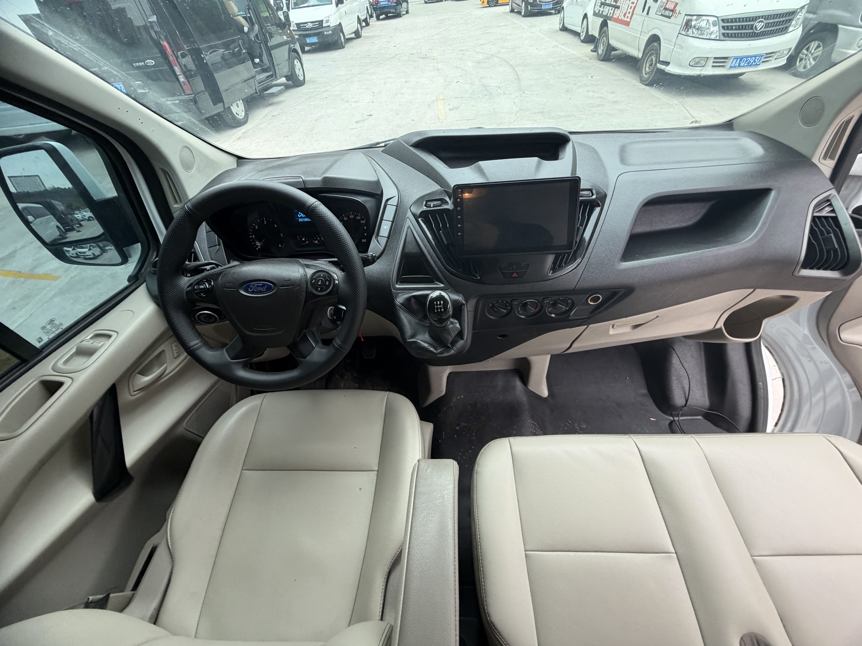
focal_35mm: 14
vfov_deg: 85.7
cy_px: 323
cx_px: 431
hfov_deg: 102.1
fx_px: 349
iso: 200
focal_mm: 2.22
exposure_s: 1/121
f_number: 2.2
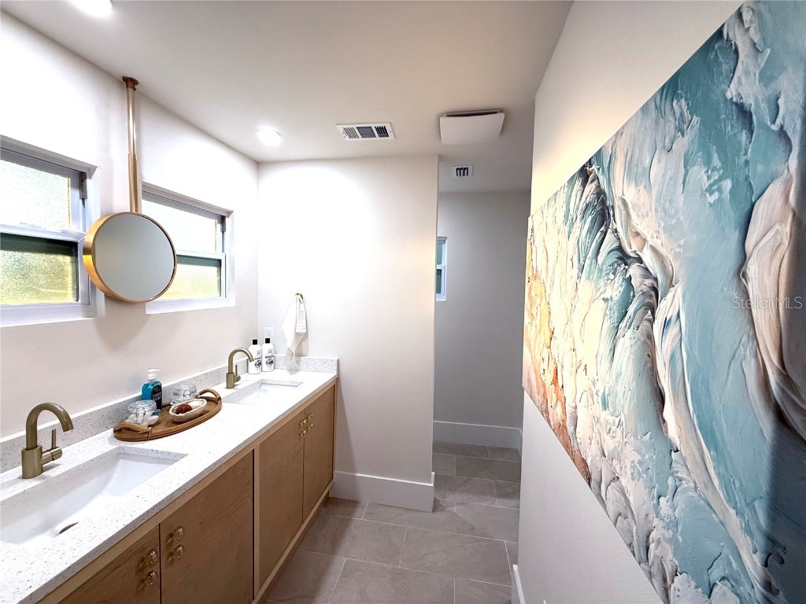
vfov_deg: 85.7
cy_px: 302
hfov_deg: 102.1
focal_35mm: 14
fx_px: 326
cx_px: 403
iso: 160
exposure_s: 1/120
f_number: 2.2
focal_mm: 2.22
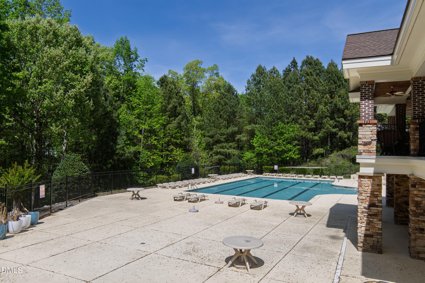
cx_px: 212
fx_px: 283
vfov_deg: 53.1
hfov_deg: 73.8
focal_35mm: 24
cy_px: 142
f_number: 8
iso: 100
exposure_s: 1/320
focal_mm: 16
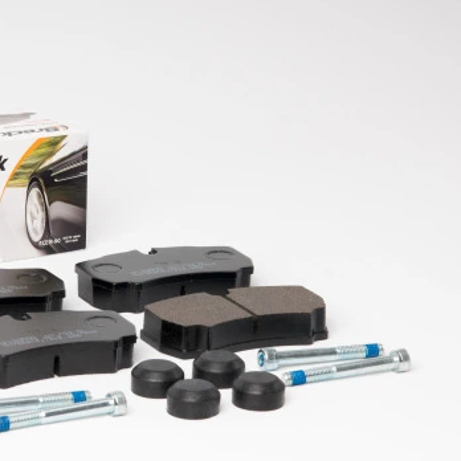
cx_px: 164
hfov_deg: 13.2
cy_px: 257
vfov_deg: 13.2
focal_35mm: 132
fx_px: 1989
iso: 100
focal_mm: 60
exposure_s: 1/200
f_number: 11
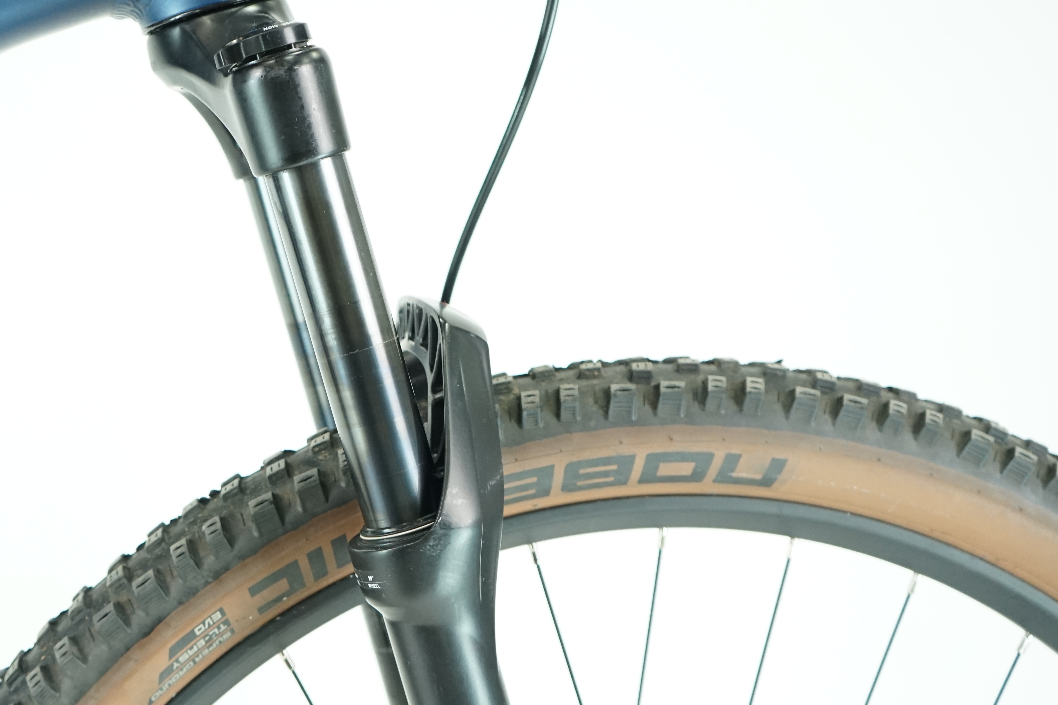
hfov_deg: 35.6
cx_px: 294
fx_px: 1616
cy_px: 356
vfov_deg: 24.6
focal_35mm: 55
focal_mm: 35
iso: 2000
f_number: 4
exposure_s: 1/200
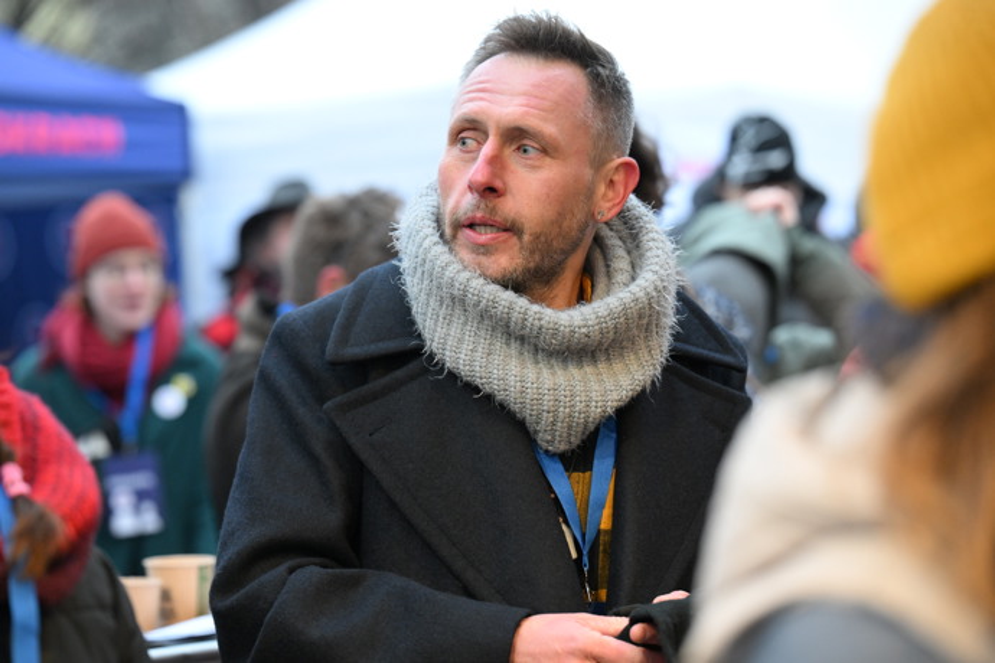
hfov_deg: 17.8
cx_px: 498
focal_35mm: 115
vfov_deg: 11.9
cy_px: 332
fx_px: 3178
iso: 3200
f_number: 3.5
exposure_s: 1/400
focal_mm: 115
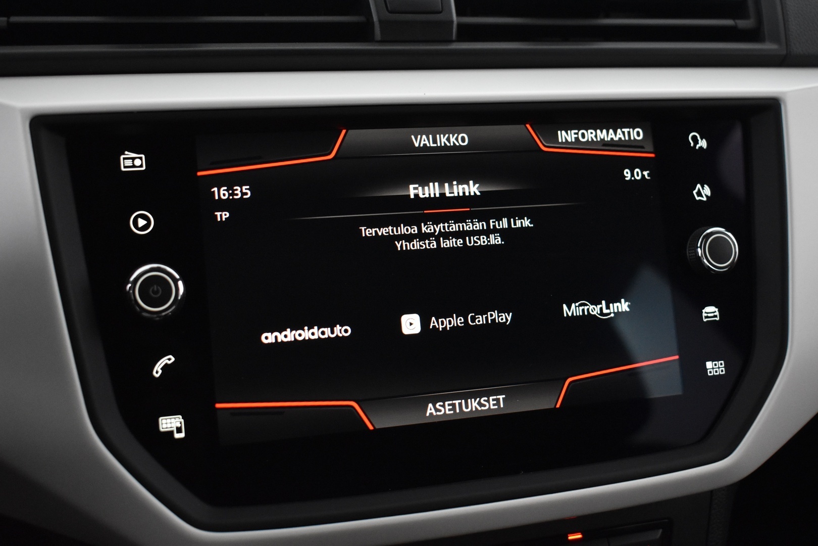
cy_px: 273
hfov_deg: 42.3
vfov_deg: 28.9
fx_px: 1057
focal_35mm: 46
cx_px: 409
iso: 3200
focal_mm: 31
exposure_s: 1/50
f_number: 4.2
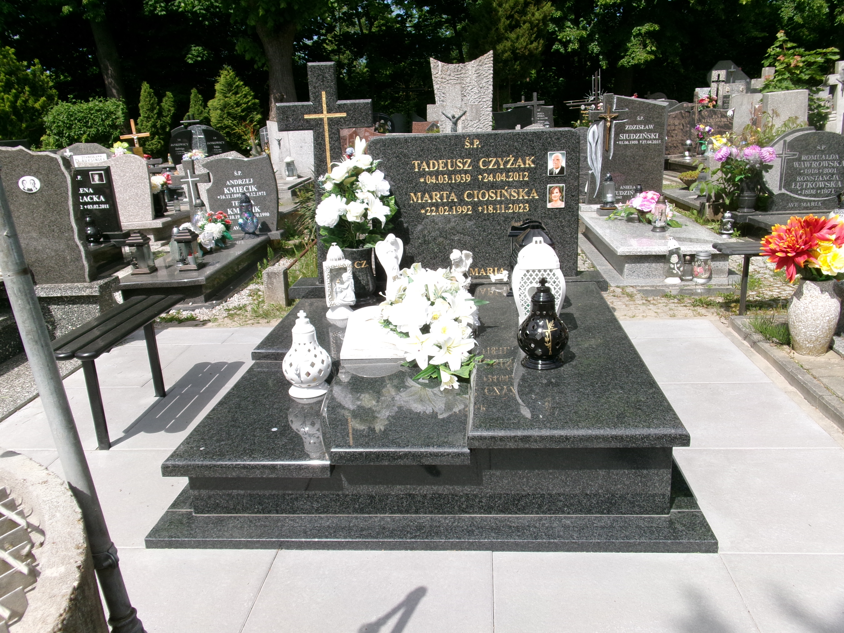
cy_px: 316
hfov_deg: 63.4
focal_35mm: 28
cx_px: 422
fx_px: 683
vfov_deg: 49.7
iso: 100
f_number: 10.8
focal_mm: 5.1
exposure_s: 1/140
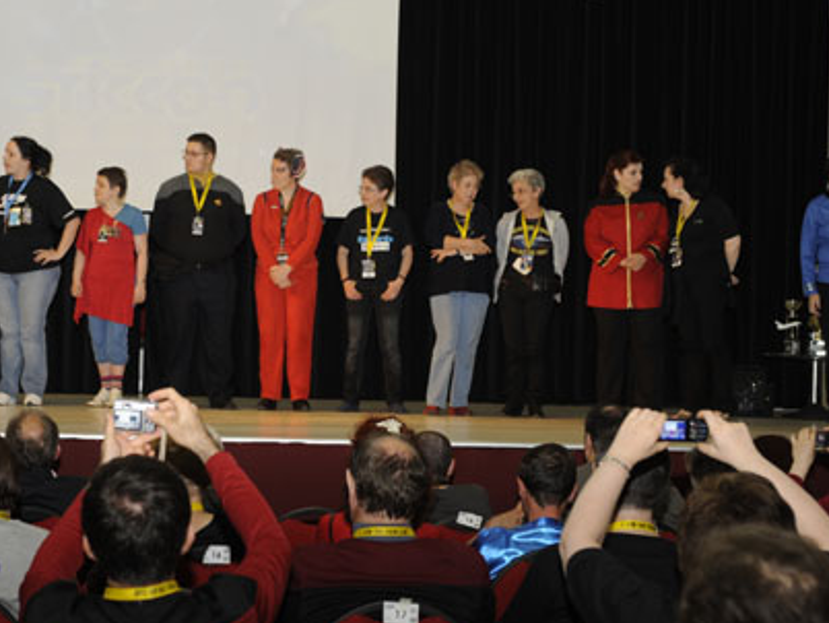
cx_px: 287
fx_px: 1797
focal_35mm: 75
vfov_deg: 19.7
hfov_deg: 25.9
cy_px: 309
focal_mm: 52
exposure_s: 1/40
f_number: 4
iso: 400
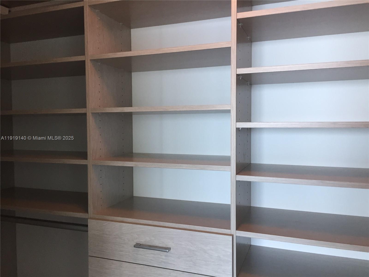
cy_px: 138
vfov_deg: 48.2
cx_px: 184
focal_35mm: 29
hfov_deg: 61.7
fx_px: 309
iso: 64
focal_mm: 4.15
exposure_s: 1/30
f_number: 2.2
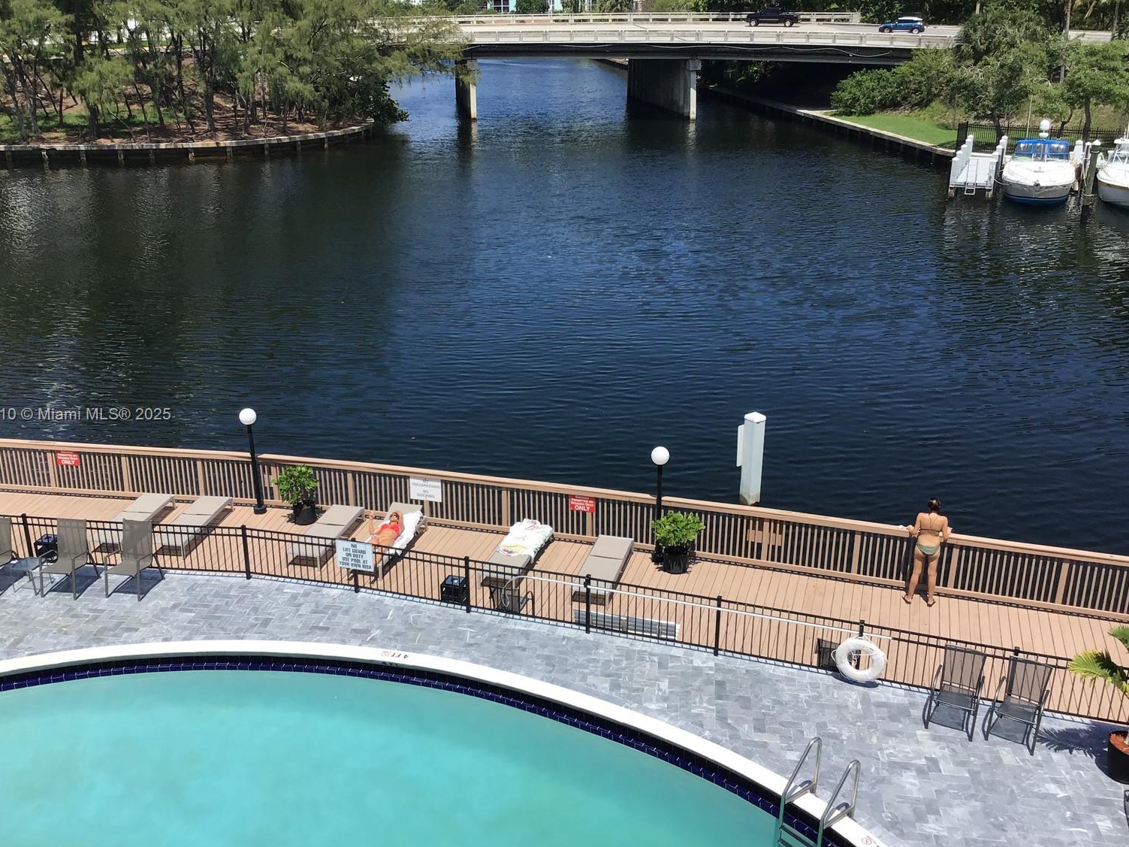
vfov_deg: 42.9
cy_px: 416
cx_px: 532
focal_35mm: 33
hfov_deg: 55.3
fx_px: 1076
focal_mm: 3.3
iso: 25
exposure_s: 1/1538
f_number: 2.4
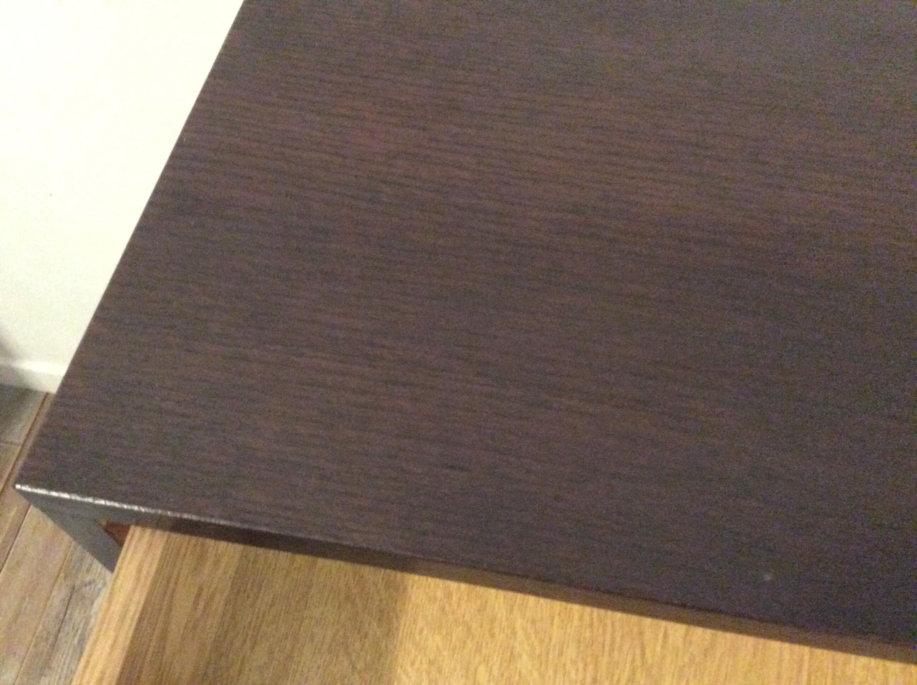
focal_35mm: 32
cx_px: 458
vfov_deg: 44.1
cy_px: 342
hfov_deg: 56.9
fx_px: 846
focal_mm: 3.3
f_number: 2.4
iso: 640
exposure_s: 1/17
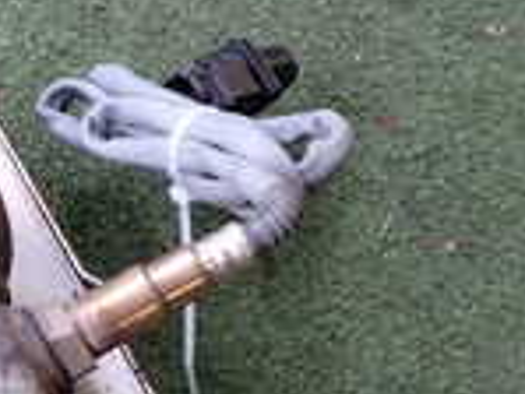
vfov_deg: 12.2
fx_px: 1837
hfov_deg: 14.2
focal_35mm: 121
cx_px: -444
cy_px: 317
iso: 200
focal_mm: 5.4
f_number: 2.3
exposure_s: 1/100
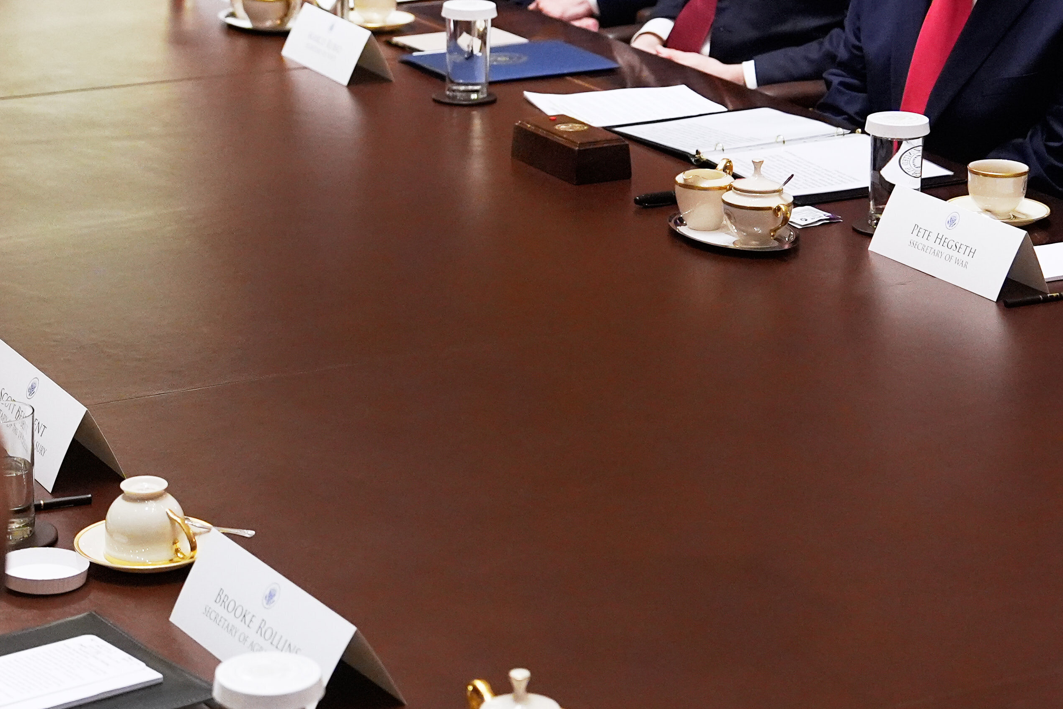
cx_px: 395
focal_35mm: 104
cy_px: 227
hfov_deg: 19.6
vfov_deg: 13.1
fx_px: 3071
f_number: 2.8
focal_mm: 44
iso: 3200
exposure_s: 1/500
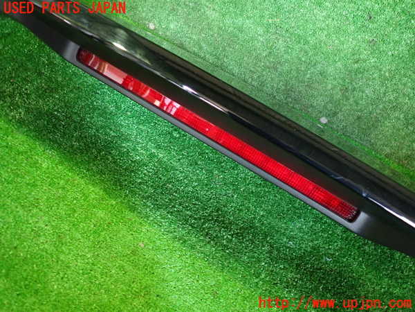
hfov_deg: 69.4
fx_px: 300
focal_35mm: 25
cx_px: 208
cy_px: 156
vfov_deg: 54.9
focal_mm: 4.5
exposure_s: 1/30
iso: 800
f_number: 2
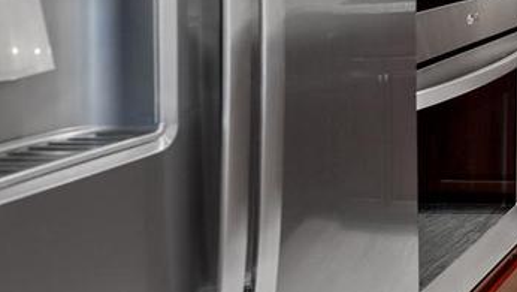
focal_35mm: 61
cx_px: 859
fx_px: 837
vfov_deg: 17.9
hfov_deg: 23.5
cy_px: -128
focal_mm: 14
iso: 100
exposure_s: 1/13
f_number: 4
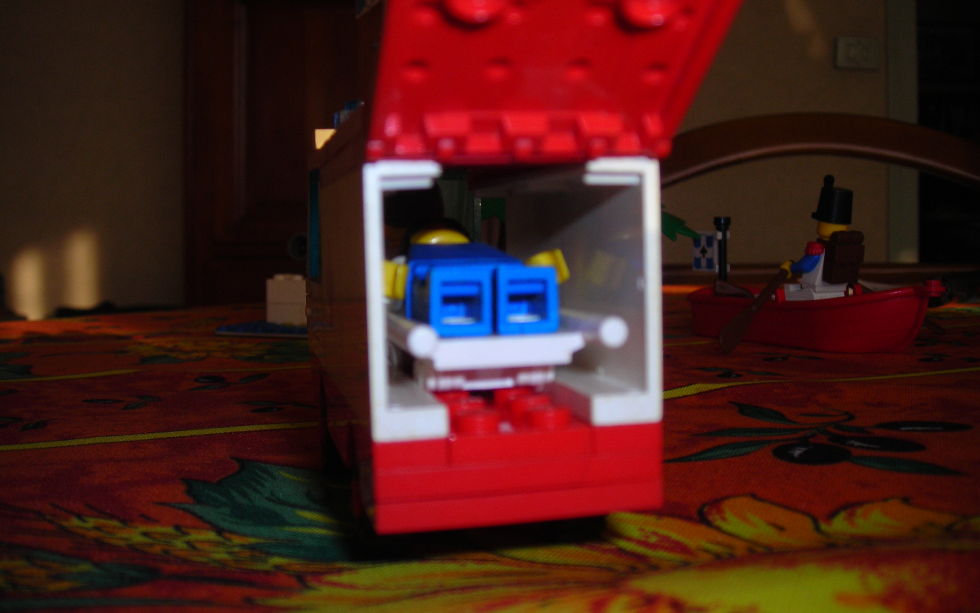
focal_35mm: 41
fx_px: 1095
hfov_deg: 48.2
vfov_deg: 31.2
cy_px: 262
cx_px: 494
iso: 50
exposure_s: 1/60.1
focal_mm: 6.3
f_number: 6.4
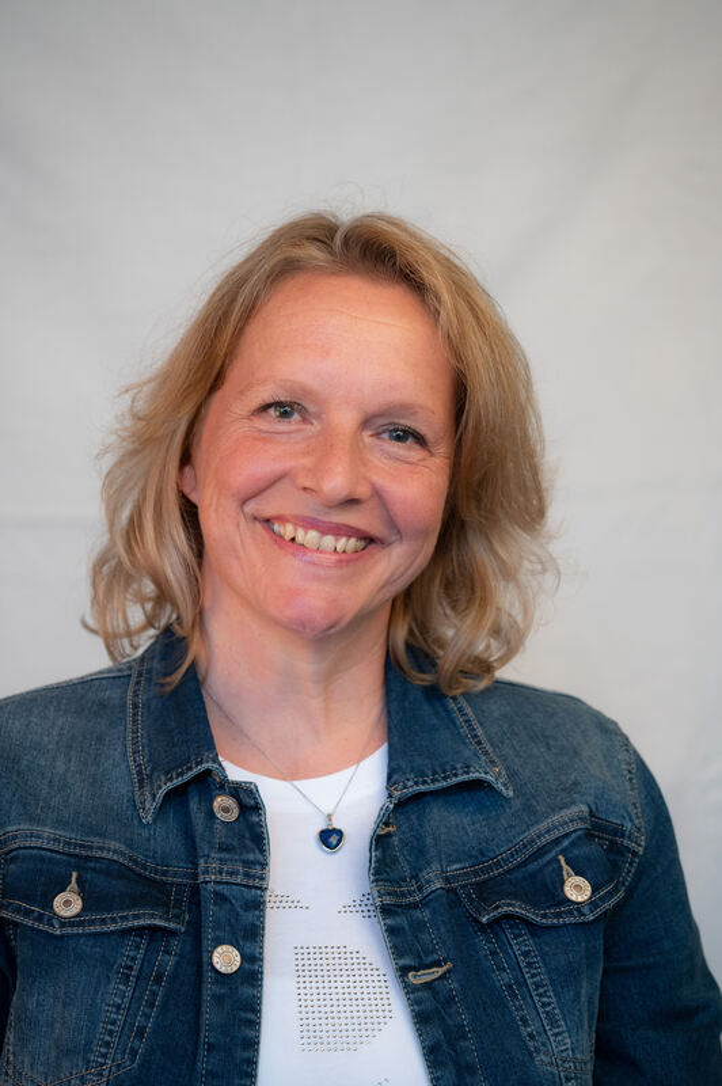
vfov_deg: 17.1
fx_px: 3616
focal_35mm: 120
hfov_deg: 11.4
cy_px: 543
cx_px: 361
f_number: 4
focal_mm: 120
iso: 2800
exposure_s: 1/125
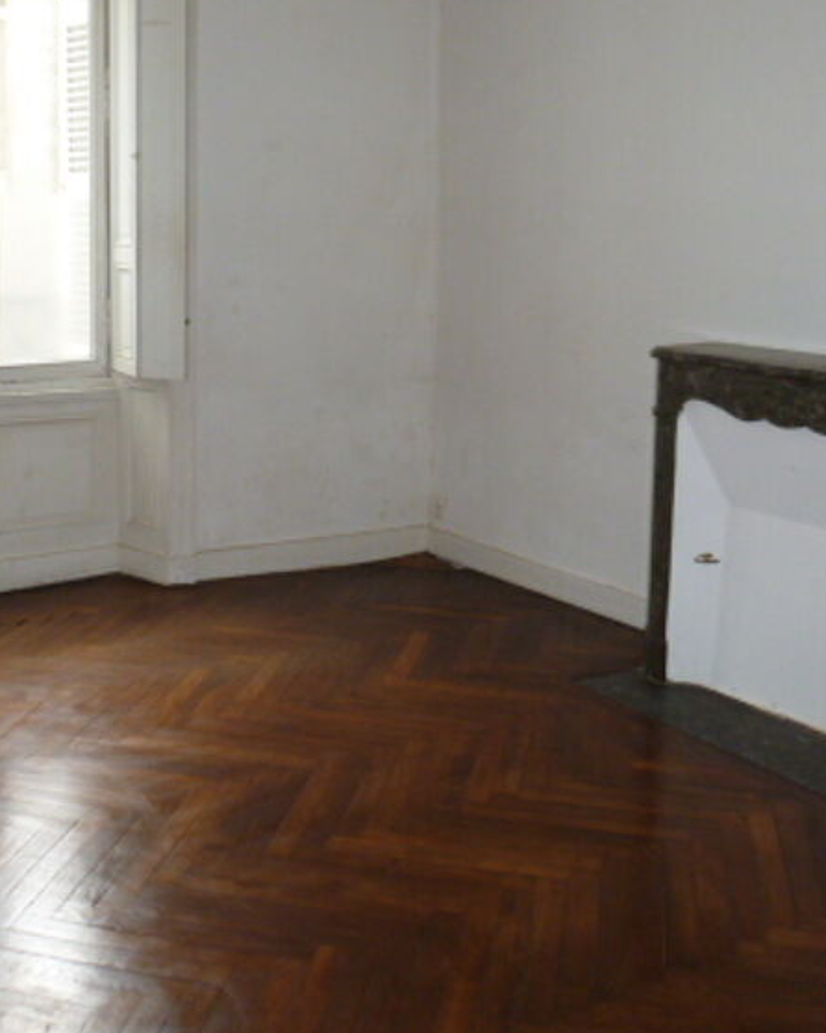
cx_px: 298
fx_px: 1284
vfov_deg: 43.4
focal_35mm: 42
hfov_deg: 35.4
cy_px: 372
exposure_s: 1/60
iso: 250
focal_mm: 4.3
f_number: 3.3
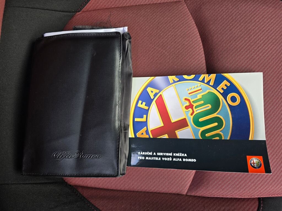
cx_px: 141
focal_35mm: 23
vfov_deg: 58.9
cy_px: 106
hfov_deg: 73.9
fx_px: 187
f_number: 1.7
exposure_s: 1/180
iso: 100
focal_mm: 6.3
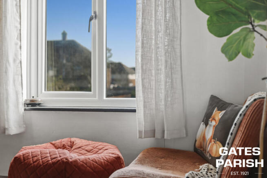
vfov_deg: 27.0
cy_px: 89
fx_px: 371
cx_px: 134
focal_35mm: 50
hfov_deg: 39.6
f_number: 2.8
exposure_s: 1/200
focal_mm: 50
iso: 100
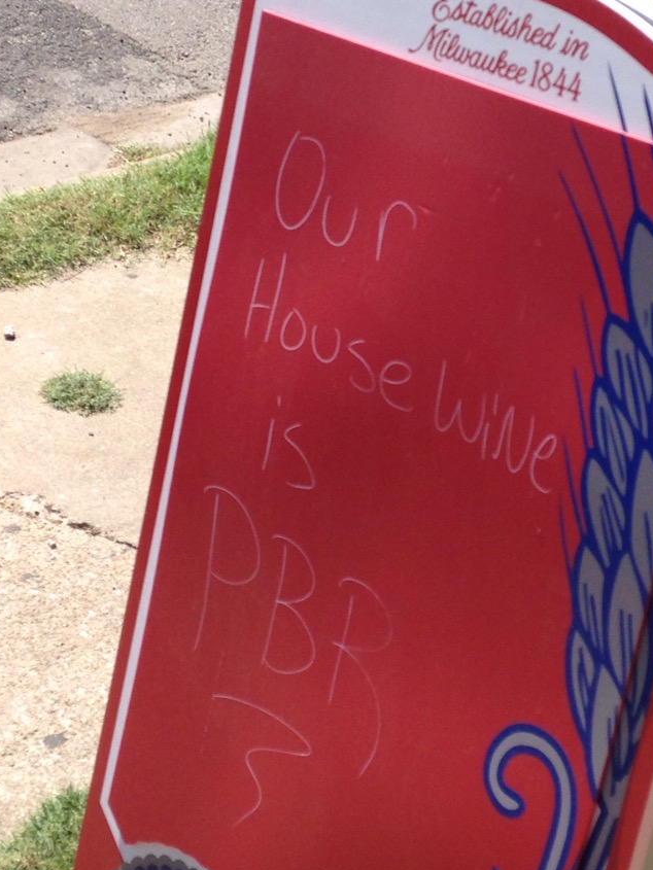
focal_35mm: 80
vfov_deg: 24.4
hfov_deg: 18.4
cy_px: 395
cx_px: 401
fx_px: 2012
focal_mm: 4.12
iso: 50
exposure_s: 1/1153
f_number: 2.4
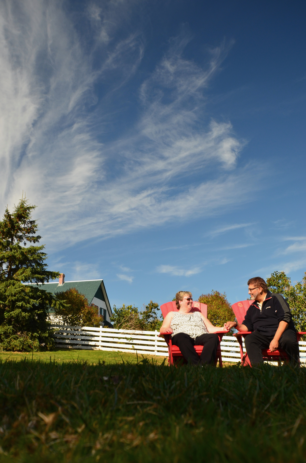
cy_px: 232
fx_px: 461
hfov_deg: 36.7
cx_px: 153
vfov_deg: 53.2
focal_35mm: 36
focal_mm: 24
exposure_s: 1/125
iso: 400
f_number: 9
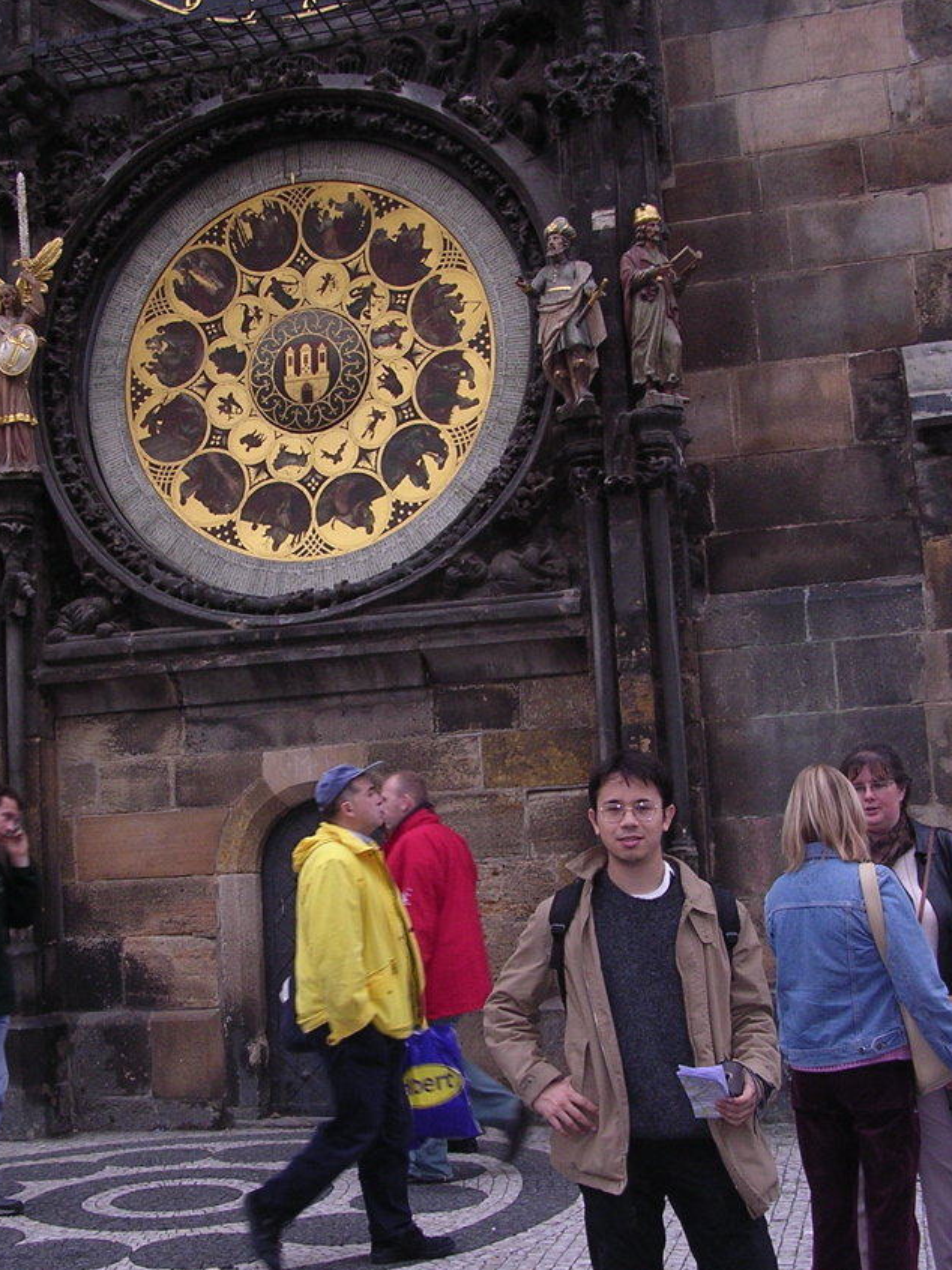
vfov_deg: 41.2
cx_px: 401
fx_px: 1688
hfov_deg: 31.4
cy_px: 716
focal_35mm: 46
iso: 179
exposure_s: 1/60.1
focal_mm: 5.8
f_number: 2.8
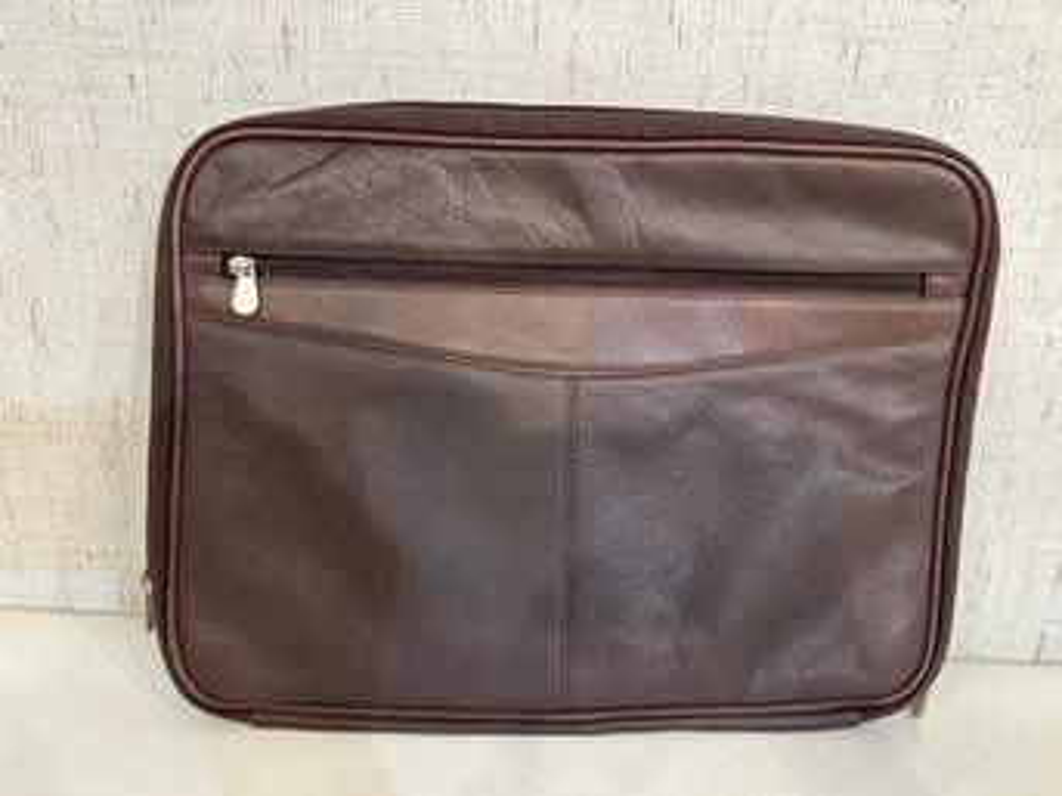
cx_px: 531
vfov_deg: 53.0
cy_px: 398
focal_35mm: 26
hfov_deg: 67.3
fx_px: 797
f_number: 1.5
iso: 100
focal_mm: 5.7
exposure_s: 1/60
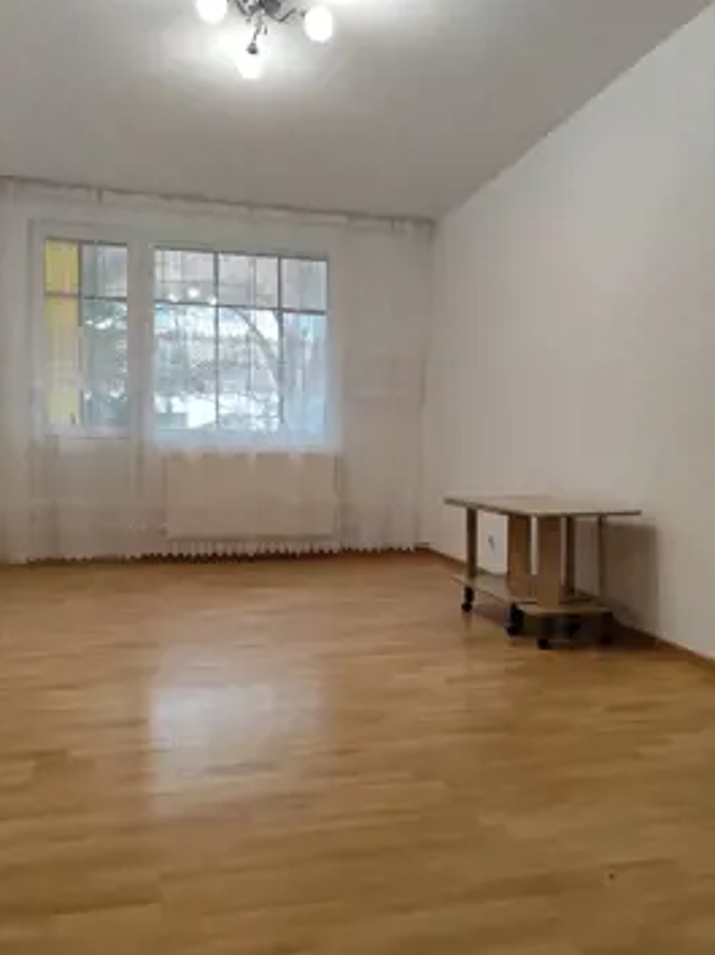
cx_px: 337
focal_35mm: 26
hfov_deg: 53.0
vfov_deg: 67.3
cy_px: 478
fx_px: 717
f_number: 1.65
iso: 320
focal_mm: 6.19
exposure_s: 1/100
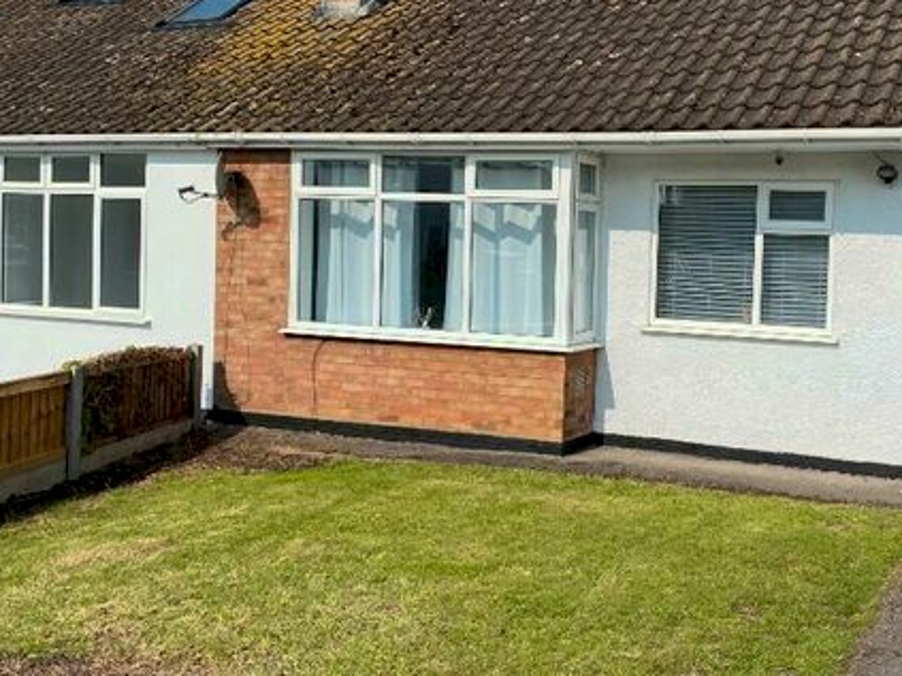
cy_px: 312
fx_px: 1120
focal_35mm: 43
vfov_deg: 33.6
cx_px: 589
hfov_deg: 43.4
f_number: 1.8
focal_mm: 4.25
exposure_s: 1/4274
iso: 32
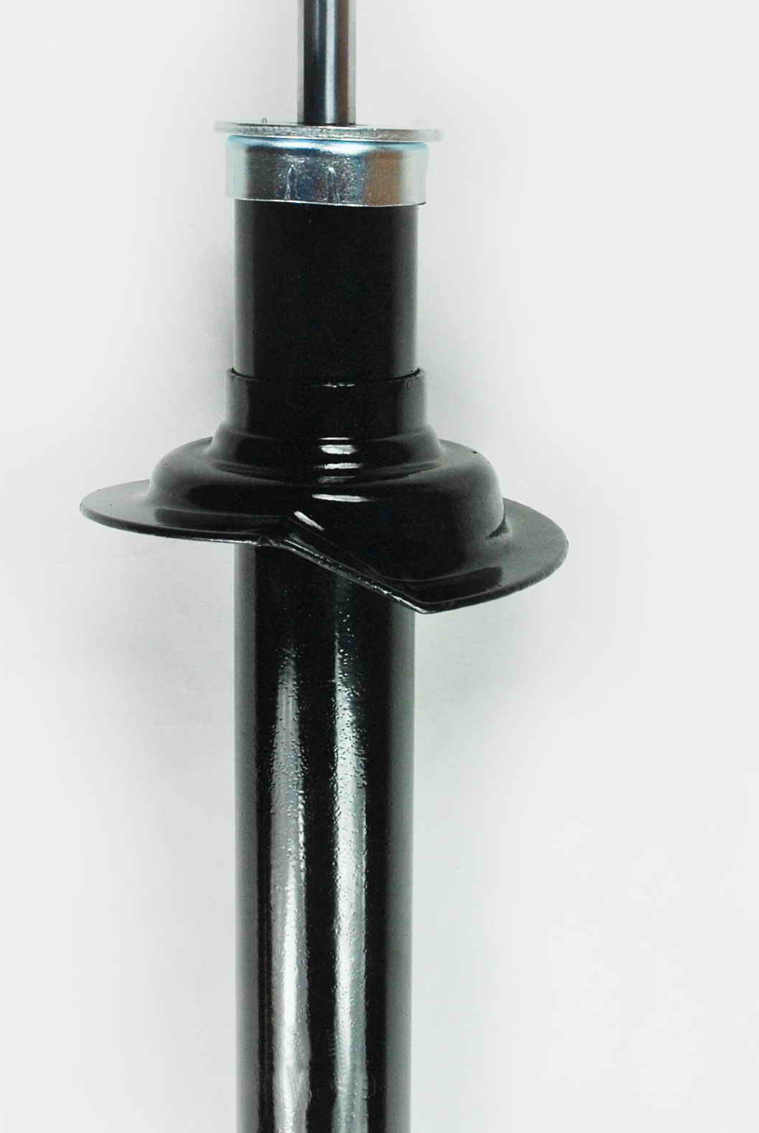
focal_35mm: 74
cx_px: 310
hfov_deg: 18.5
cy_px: 249
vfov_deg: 26.9
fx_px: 2333
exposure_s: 1/160
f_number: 7.1
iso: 200
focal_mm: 20
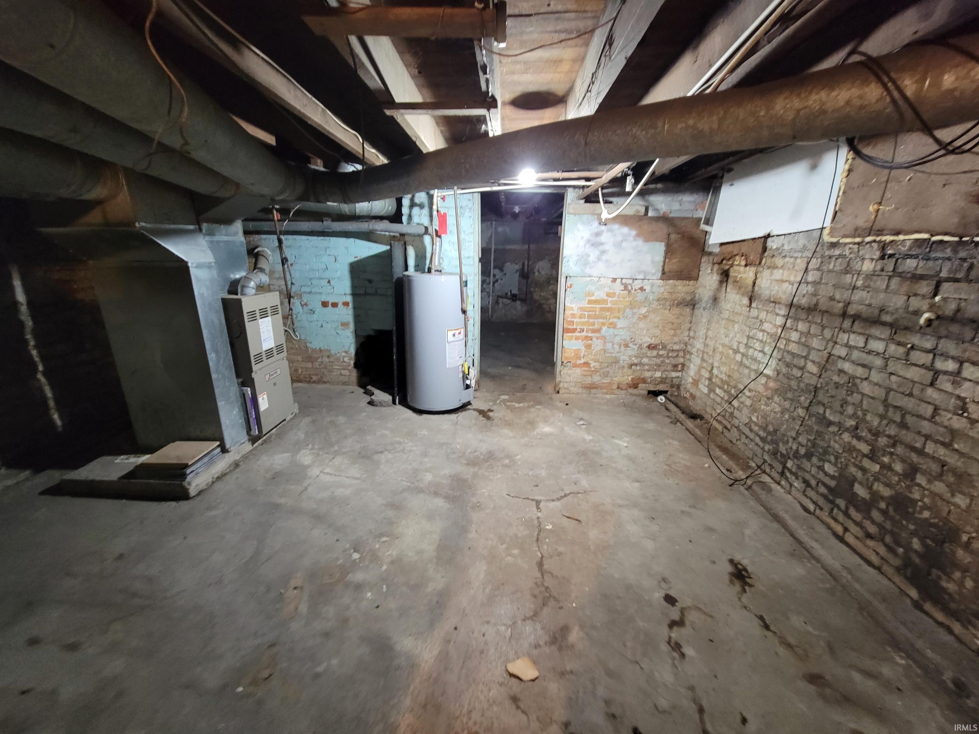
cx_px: 490
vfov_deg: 89.9
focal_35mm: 13
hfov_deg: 106.2
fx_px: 368
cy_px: 367
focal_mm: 2.2
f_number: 2.2
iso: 640
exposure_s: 1/24
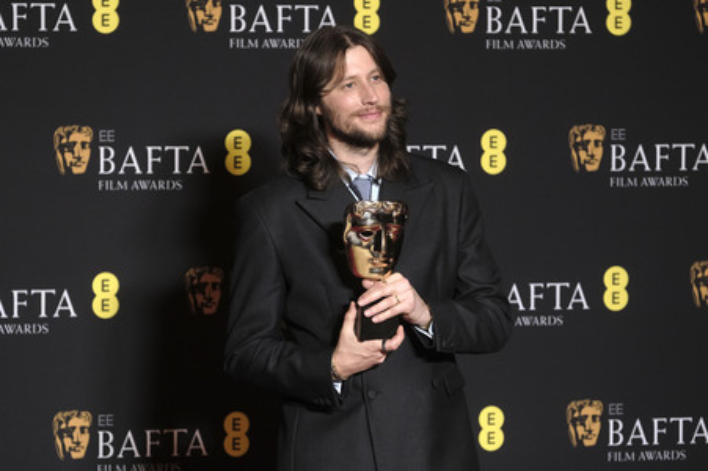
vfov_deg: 10.1
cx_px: 354
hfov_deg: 15.1
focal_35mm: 136
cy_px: 236
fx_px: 2673
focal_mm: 90.6
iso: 1600
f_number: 2.8
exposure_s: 1/200
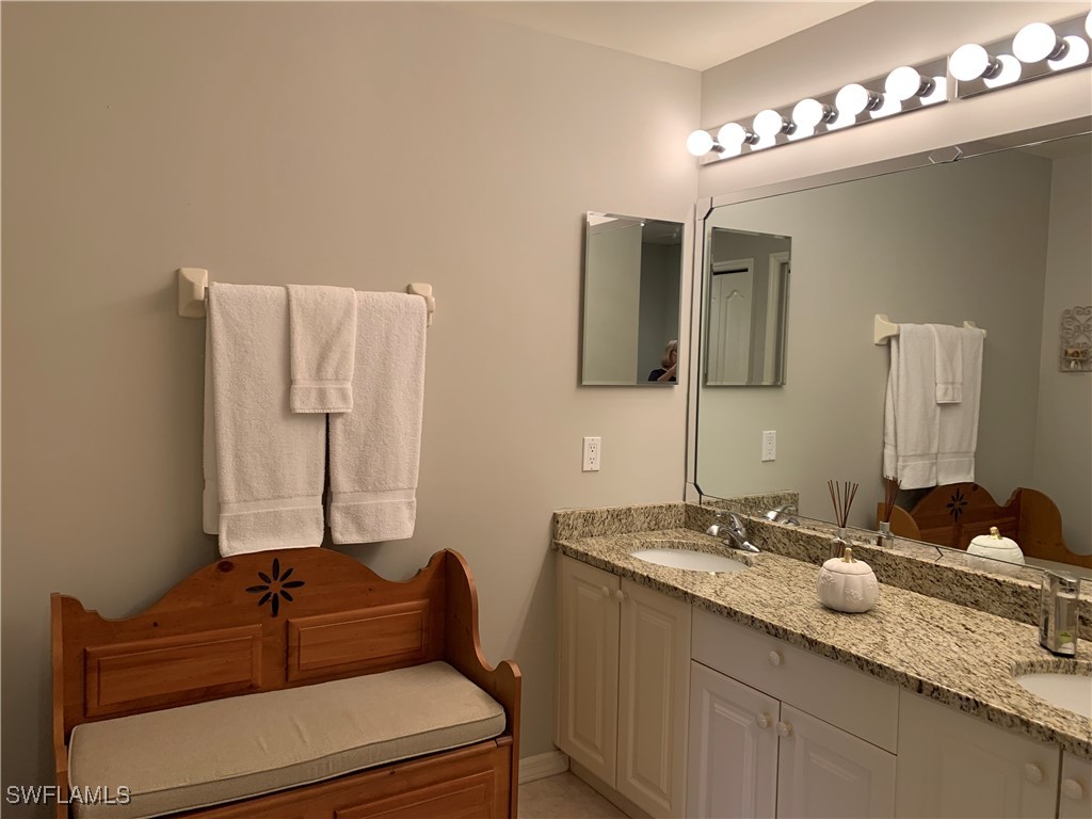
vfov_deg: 53.1
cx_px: 546
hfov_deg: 67.3
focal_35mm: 26
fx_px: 820
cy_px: 410
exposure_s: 1/60
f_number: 1.8
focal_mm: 4.25
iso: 100
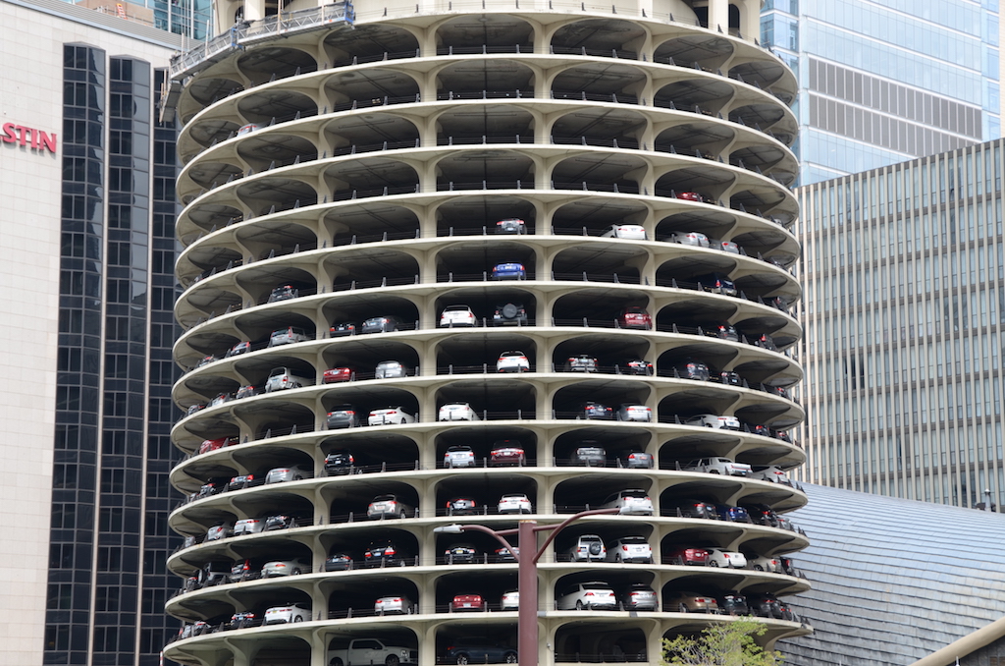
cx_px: 502
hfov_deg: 24.2
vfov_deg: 16.2
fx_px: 2340
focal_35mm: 84
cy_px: 333
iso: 100
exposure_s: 1/40
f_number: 10
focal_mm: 56
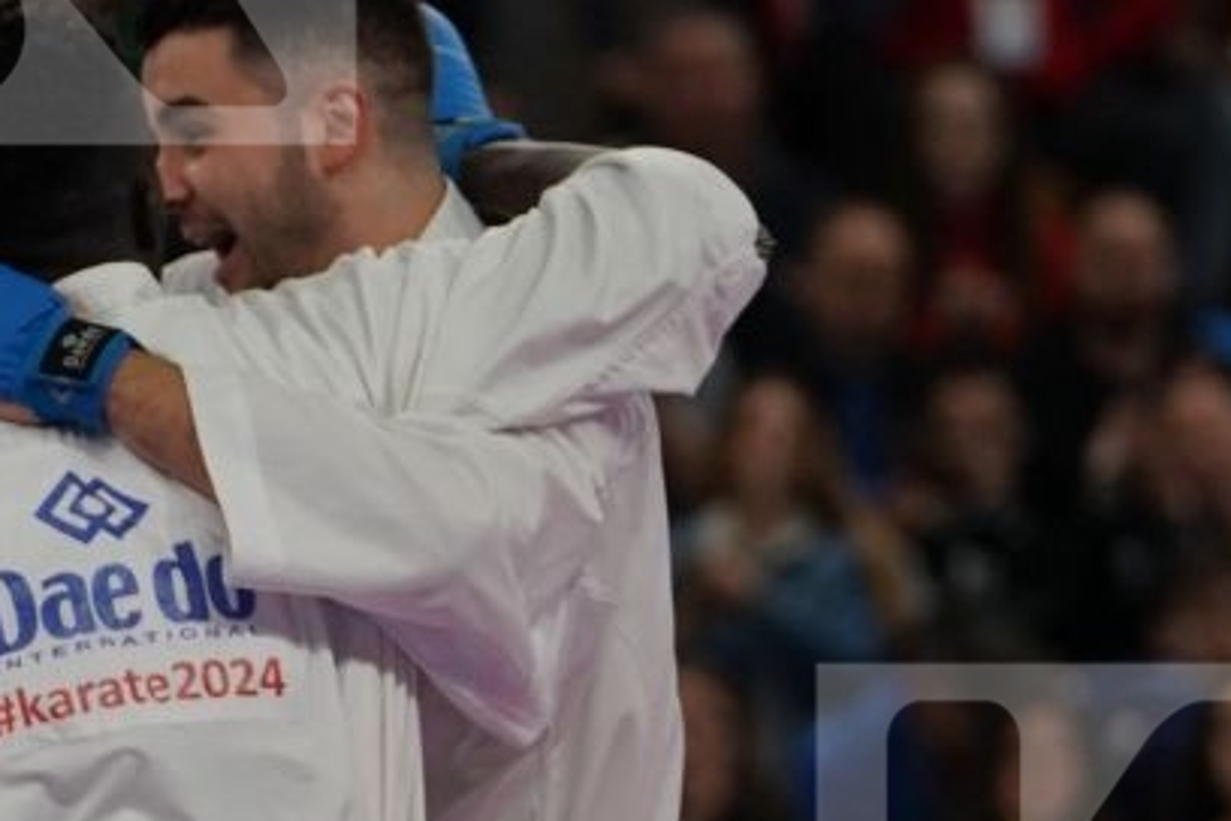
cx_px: 75
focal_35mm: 582
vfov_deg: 2.4
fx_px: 19900
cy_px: 939
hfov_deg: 3.5
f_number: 2.8
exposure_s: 1/1000
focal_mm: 132
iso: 1250
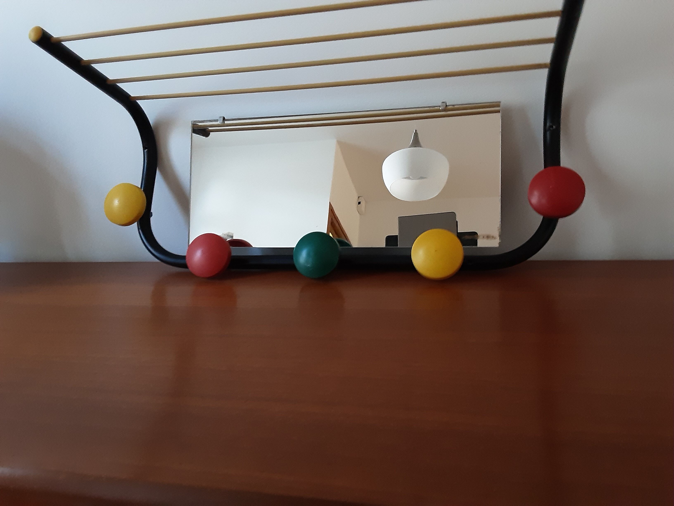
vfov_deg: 49.7
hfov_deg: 63.4
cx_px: 337
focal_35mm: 28
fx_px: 545
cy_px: 253
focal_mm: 2.9
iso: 250
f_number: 1.9
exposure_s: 1/25
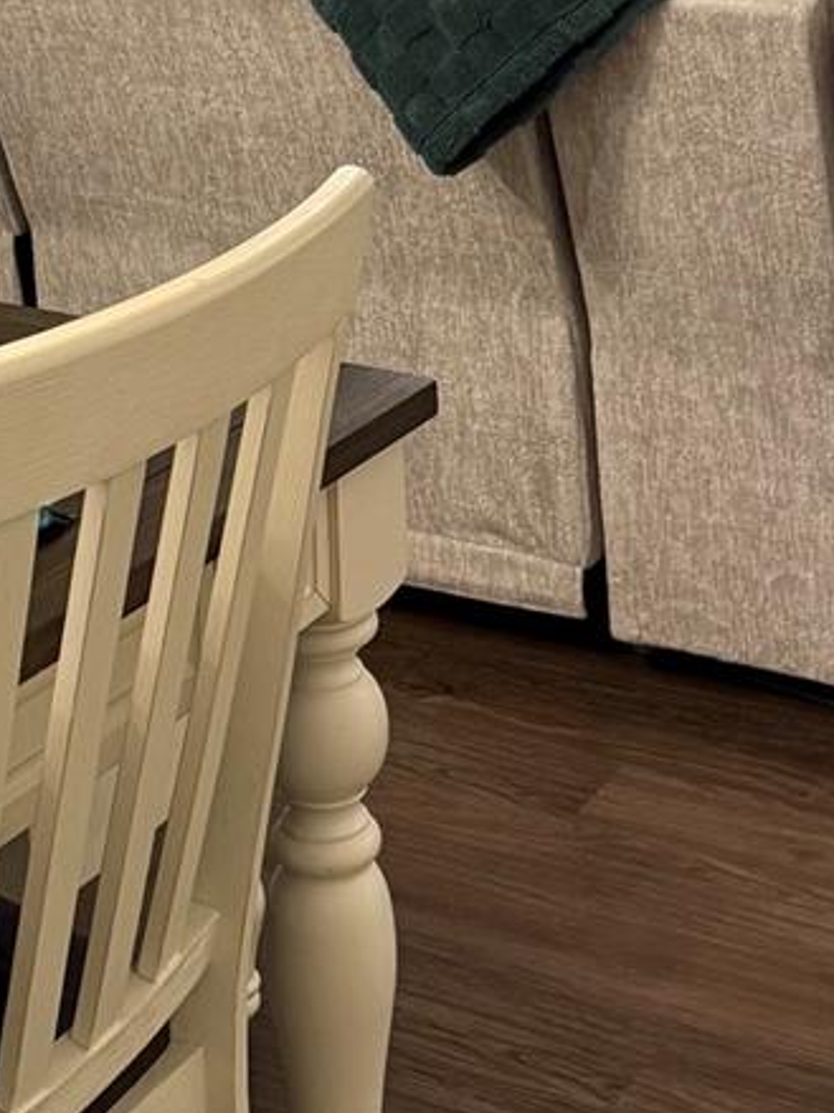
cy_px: -210
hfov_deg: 17.5
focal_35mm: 84
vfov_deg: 21.7
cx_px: 271
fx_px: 2700
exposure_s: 1/60
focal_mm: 6.76
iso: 320
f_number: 1.78
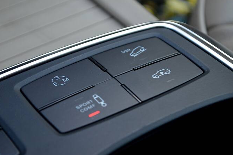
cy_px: 73
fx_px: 638
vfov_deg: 13.9
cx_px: 115
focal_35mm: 99
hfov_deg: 20.7
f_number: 5.6
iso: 400
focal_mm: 55
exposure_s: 1/60
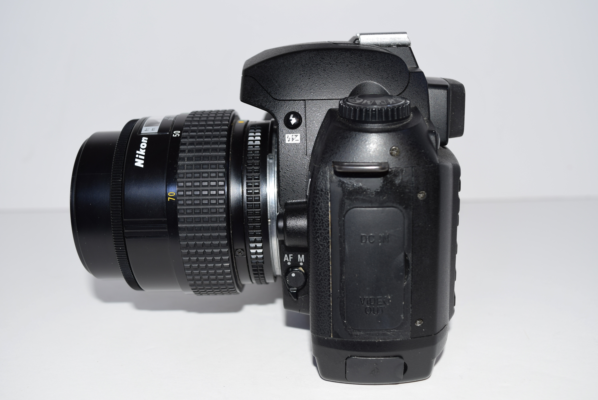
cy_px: 200
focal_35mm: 39
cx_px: 299
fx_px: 648
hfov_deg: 49.5
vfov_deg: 34.3
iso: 100
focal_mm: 26
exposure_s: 1/60
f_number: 8
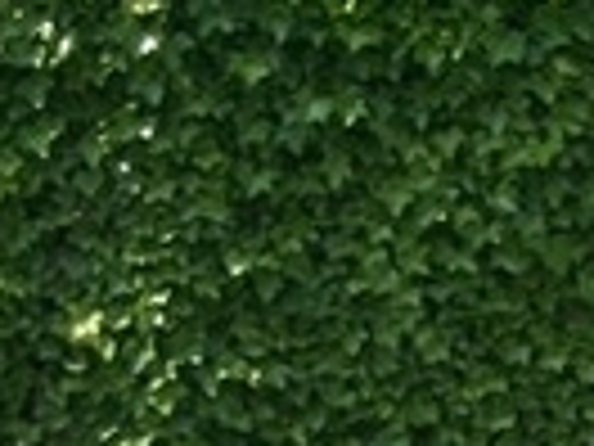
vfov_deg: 4.2
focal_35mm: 351
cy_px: 698
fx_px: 6023
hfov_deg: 5.5
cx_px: 1174
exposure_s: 1/30
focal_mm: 13.7
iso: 80
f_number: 14.1
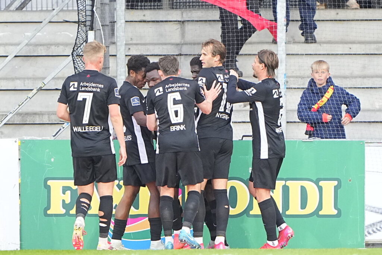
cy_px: 128
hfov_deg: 5.2
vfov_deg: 3.4
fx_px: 4247
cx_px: 191
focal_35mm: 400
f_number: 2.8
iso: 2000
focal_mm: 400
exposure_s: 1/1600
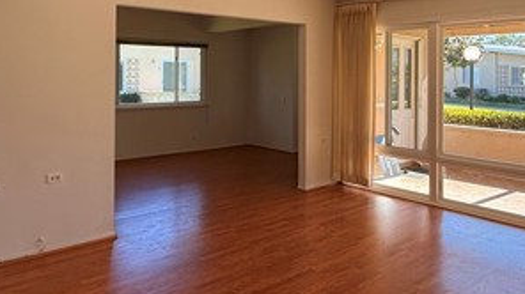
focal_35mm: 33
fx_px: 459
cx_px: 247
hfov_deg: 59.5
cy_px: 69
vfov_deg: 34.7
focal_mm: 2.22
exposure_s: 1/138
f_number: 2.2
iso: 64
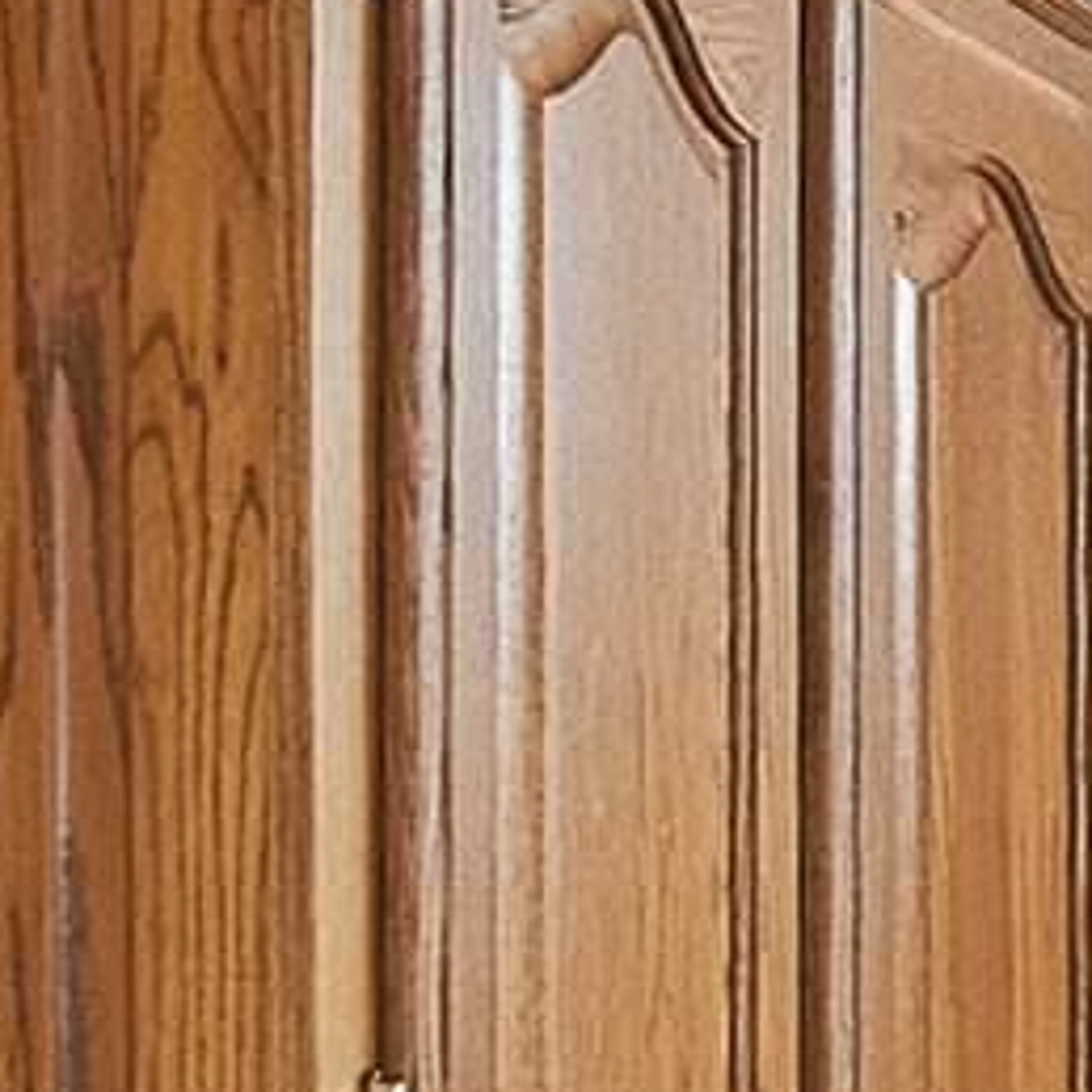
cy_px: 1627
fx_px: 5746
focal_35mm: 161
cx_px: 4828
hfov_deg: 7.0
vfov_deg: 10.5
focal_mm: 16
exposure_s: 1/5
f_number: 5.6
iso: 1000
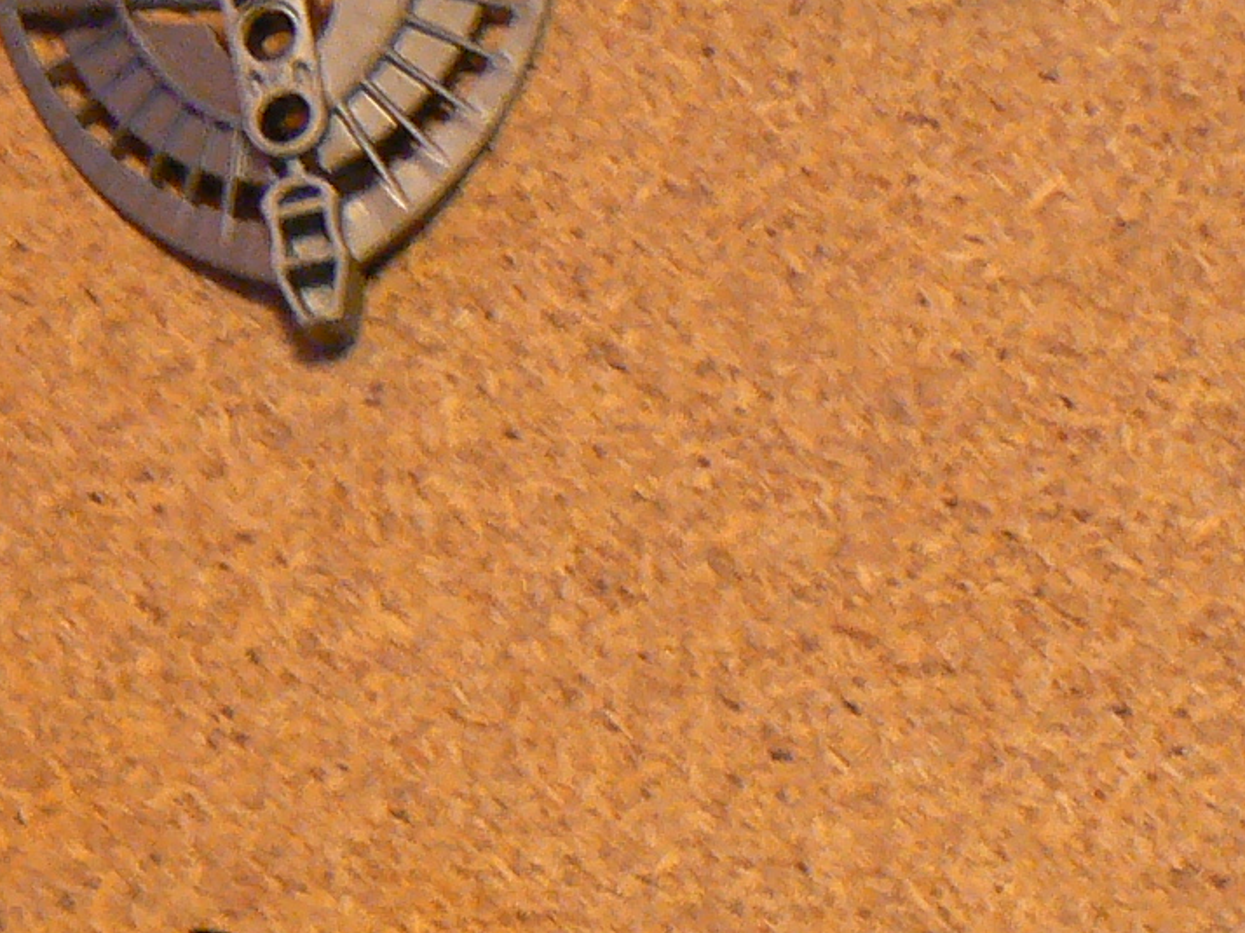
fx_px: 5105
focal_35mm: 142
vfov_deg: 9.8
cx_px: 460
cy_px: 1793
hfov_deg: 13.9
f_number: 2.8
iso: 200
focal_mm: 6
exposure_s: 1/15
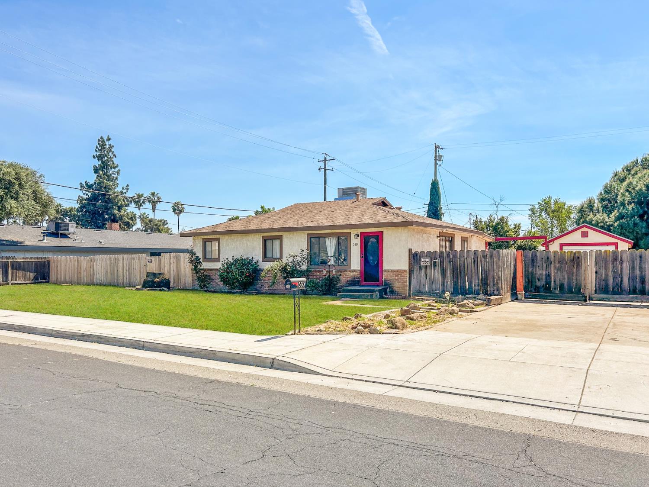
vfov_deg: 53.1
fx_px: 487
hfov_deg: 67.3
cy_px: 244
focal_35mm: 26
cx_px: 324
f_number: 1.5
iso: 50
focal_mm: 5.7
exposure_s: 1/7500
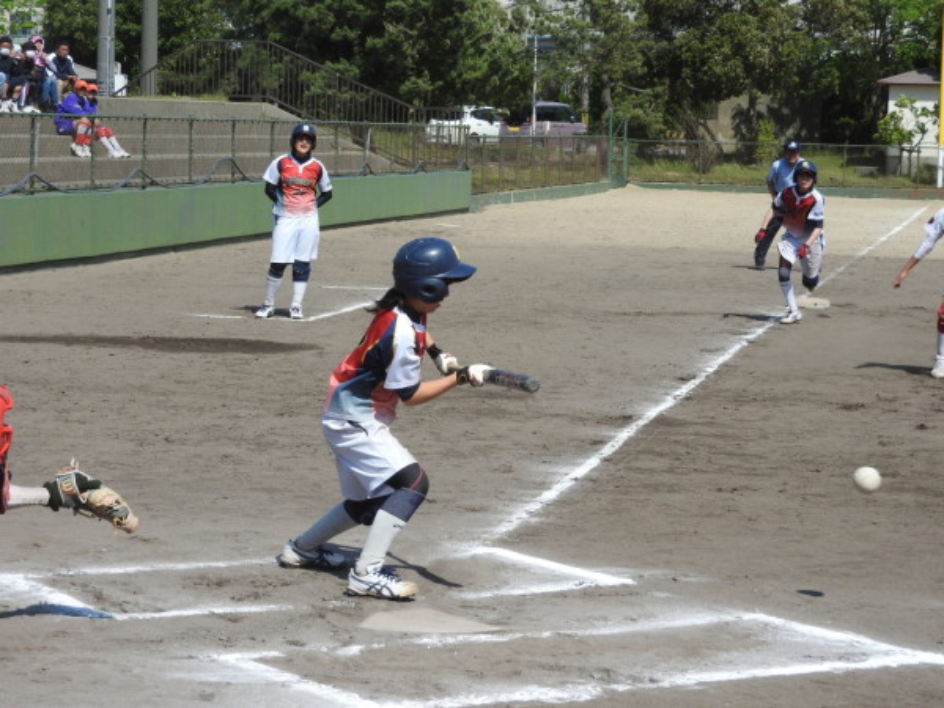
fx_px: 2863
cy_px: 354
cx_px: 472
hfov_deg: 18.7
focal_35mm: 105
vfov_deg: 14.1
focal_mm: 18.8
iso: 100
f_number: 4.8
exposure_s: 1/800
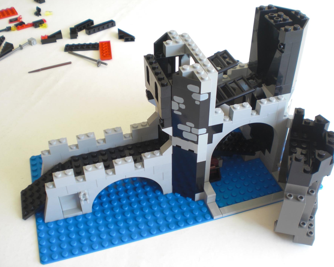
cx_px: 175
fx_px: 395
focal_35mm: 40
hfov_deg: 45.8
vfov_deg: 37.3
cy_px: 133
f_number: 3.1
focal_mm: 6.3
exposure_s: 1/15
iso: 64
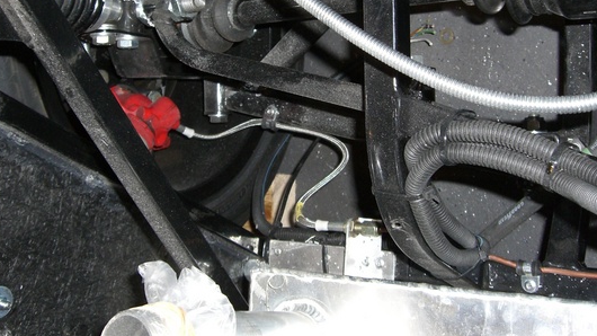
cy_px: 95
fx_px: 791
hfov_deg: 41.3
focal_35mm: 50
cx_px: 292
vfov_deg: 23.8
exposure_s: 1/60
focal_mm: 6.2
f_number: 2.7
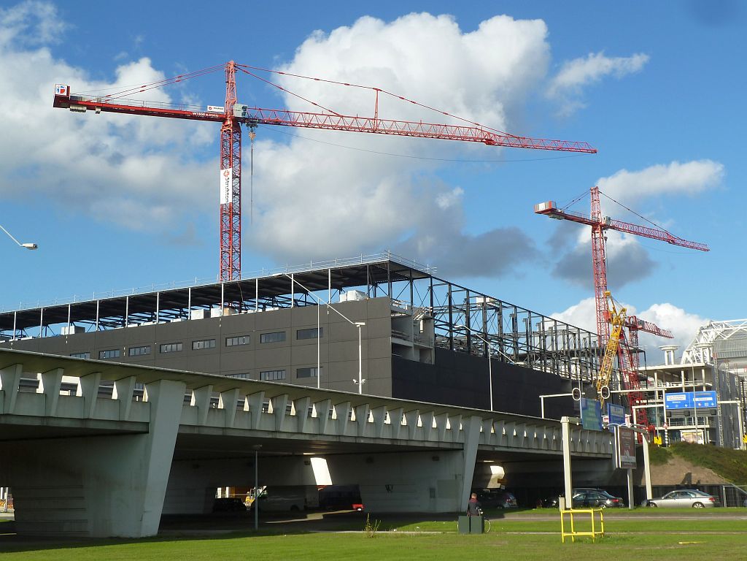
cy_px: 280
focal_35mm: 48
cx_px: 374
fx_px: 1036
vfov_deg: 30.3
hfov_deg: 39.7
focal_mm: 7.9
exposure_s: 1/400
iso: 80
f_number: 4.5
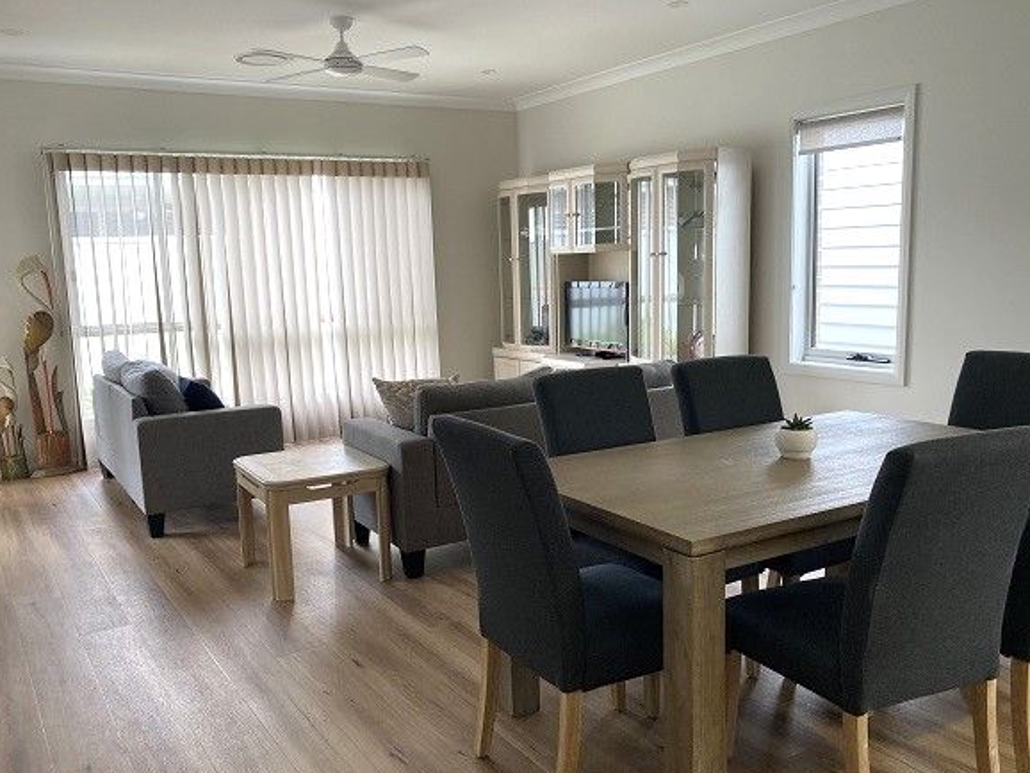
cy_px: 410
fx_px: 923
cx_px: 488
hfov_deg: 58.3
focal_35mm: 31
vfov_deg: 45.5
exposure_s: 1/100
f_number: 1.8
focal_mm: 3.99
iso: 80
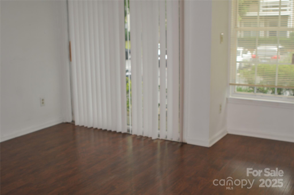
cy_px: 98
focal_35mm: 42
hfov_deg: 46.5
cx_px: 147
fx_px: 343
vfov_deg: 31.8
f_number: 3.5
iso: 200
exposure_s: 1/100
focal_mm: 28
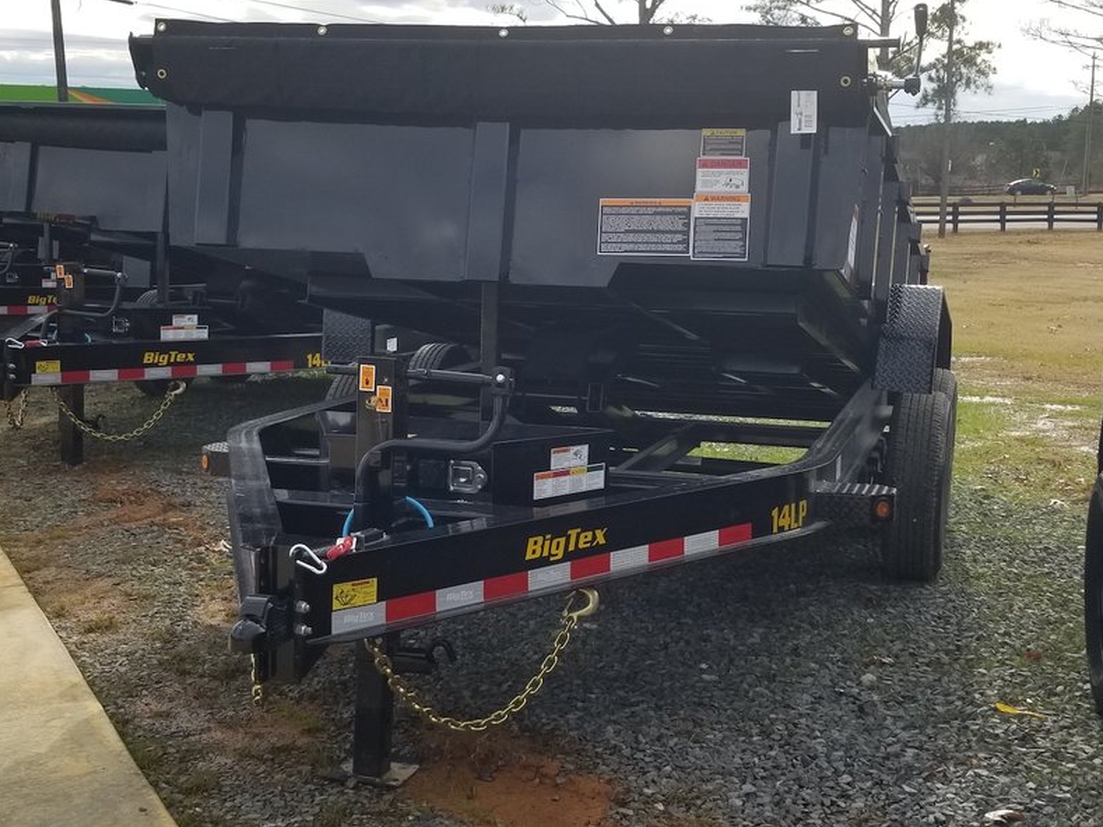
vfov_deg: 49.7
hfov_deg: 63.4
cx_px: 590
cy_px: 383
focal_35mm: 28
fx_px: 892
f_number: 1.7
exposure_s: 1/1502
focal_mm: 4.3
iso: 50
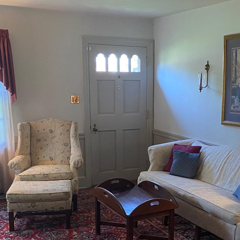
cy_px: 170
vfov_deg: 33.0
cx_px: 159
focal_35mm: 51
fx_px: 400
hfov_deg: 33.1
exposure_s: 1/60
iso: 320
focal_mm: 4.25
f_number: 1.8
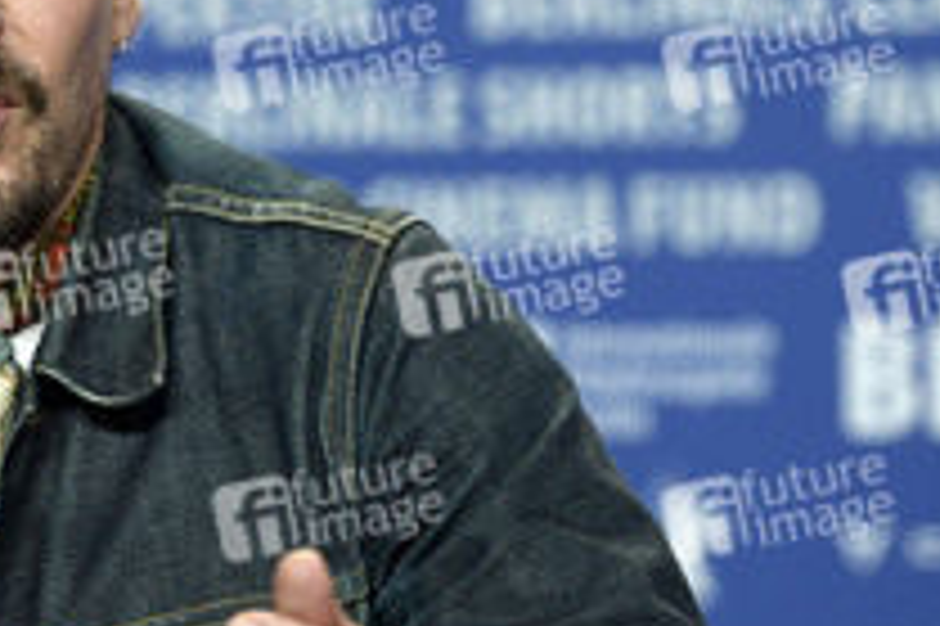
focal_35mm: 263
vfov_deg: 5.2
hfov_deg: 7.8
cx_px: -61
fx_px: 6862
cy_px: 171
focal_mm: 122
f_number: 3.5
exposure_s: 1/200
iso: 1250
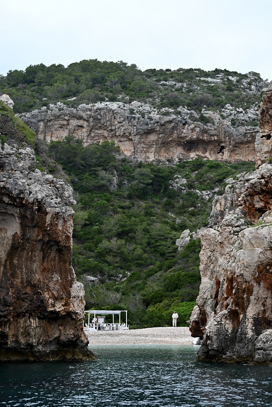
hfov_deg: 19.5
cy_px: 204
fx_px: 793
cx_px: 136
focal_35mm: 70
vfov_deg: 28.8
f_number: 4.5
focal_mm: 70
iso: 200
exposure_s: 1/500
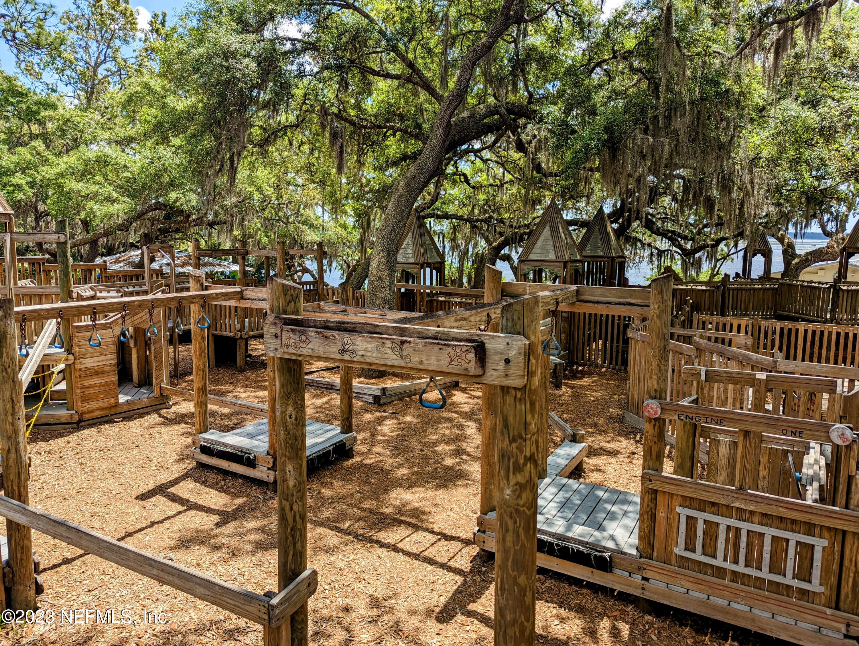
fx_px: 596
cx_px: 430
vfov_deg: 56.9
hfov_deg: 71.5
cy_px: 323
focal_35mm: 24
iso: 38
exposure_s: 1/1167
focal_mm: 6.81
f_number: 1.85
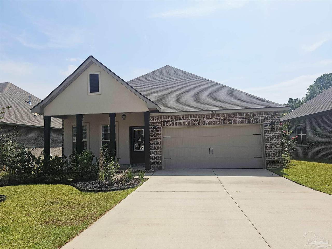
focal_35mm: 23
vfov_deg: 58.9
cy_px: 124
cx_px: 166
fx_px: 221
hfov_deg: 73.9
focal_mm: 6.3
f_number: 1.7
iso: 10
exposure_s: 1/1667
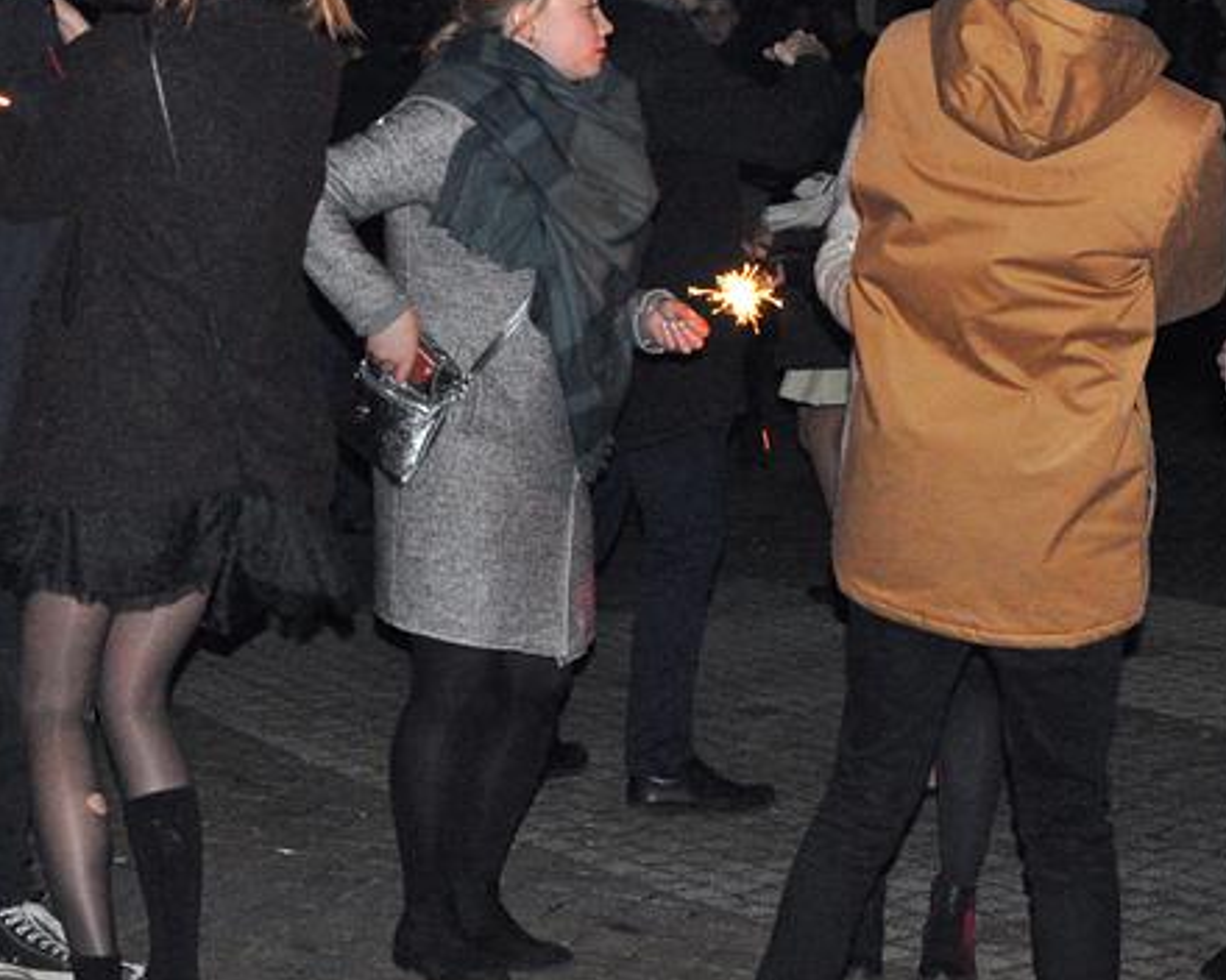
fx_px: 3157
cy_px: 366
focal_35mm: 87
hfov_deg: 21.9
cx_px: 465
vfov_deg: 17.6
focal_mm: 32
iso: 3200
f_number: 5.6
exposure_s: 1/60
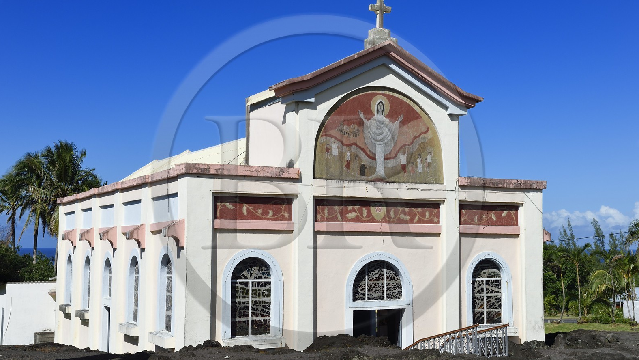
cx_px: 316
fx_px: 864
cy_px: 183
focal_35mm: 51
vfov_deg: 23.5
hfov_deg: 40.6
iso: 200
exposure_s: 1/640
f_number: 10
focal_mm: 48
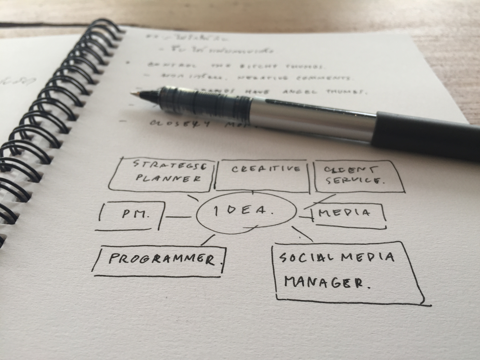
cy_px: 180
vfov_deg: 48.2
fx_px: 402
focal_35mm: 29
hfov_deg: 61.7
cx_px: 240
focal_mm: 4.15
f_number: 2.2
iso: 32
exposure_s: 1/50
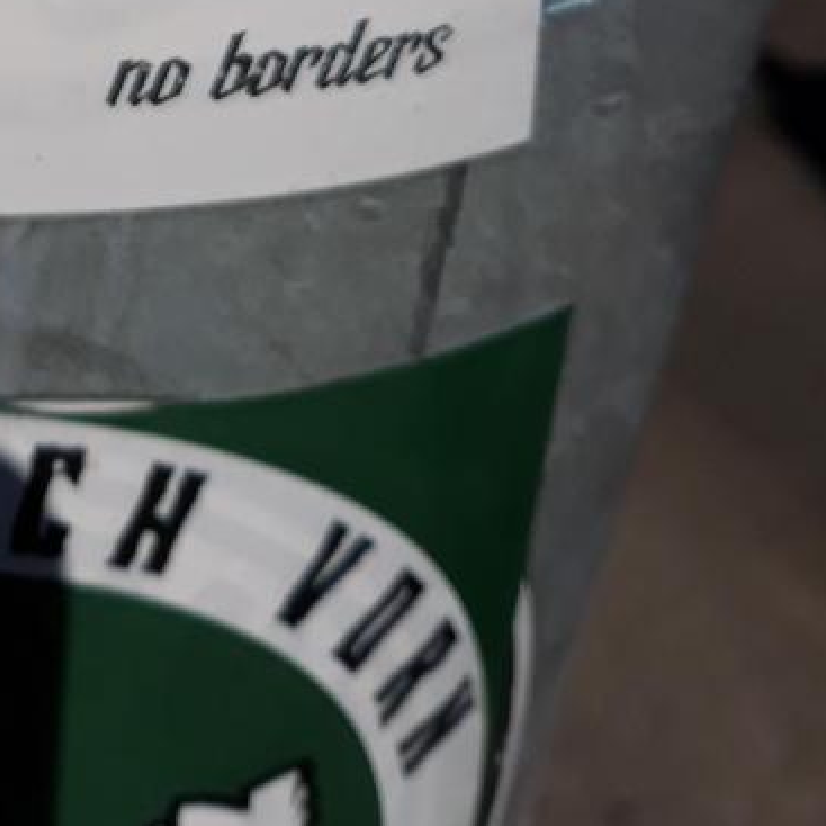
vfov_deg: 19.4
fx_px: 2106
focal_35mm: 78
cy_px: -405
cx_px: -54
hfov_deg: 21.2
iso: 40
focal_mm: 3.71
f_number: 1.7
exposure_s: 1/7299
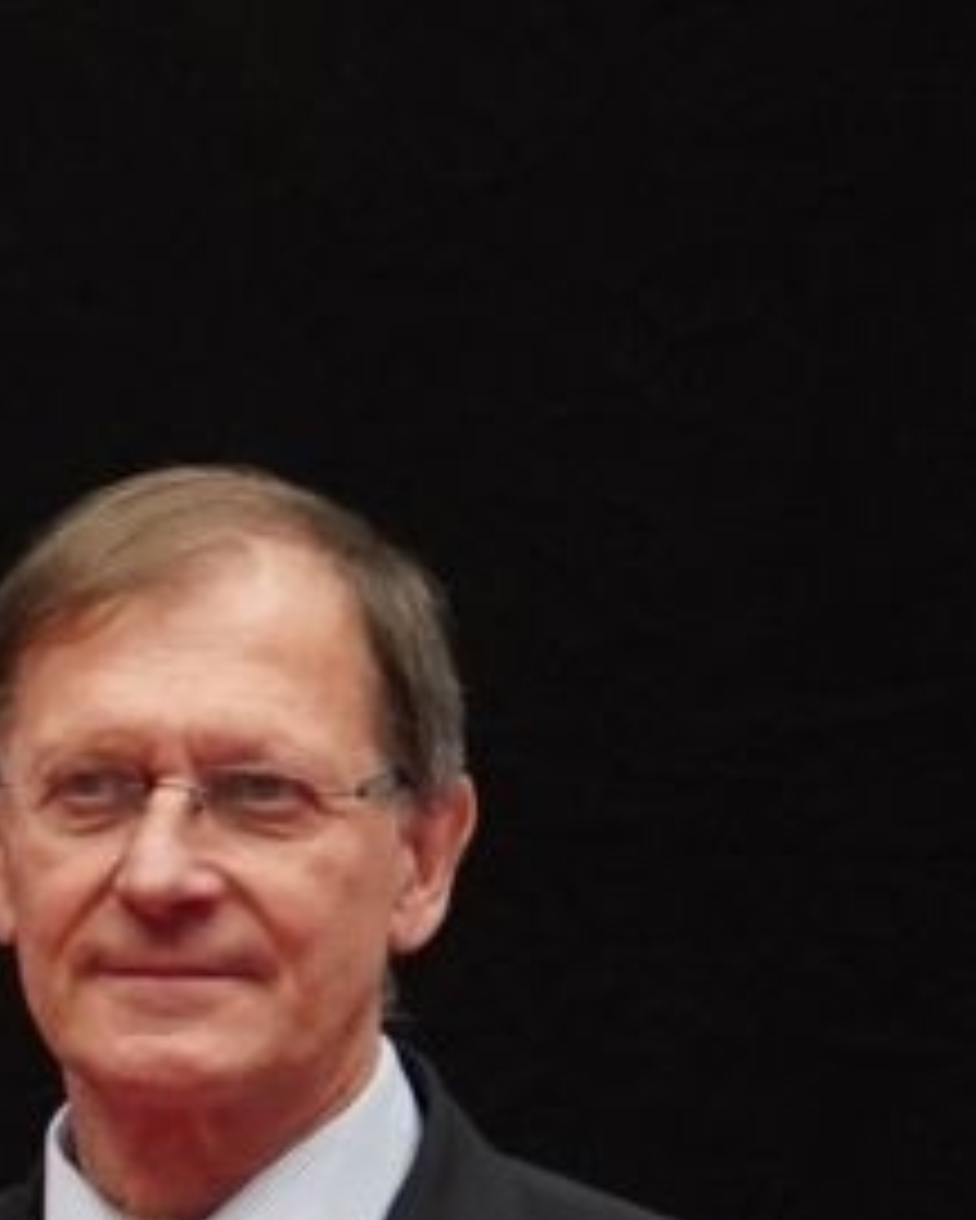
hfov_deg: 2.6
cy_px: 891
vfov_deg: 3.3
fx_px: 21111
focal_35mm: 585
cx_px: -3049
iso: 4000
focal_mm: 94
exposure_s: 1/1000
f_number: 2.8
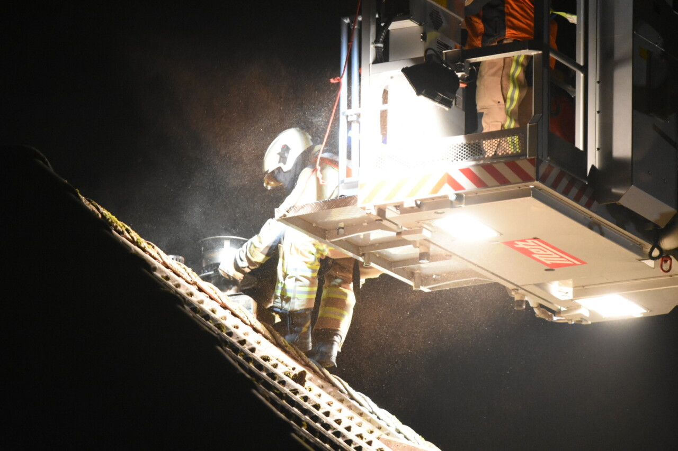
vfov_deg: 4.6
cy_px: 226
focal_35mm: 300
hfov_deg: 6.9
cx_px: 339
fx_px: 5649
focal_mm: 200
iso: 5000
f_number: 2.8
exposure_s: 1/80
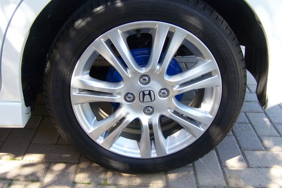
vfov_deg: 33.4
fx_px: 313
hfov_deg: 48.4
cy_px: 88
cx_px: 141
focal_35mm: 40
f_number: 2.8
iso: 80
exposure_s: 1/80
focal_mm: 6.3
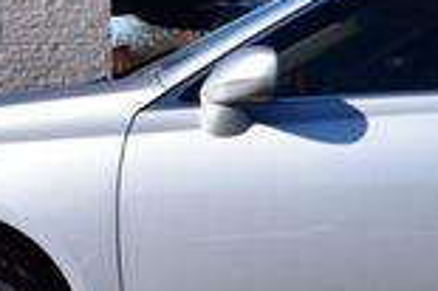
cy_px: 294
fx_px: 1811
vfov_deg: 9.1
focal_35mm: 149
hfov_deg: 13.5
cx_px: 480
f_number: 11
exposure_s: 1/500
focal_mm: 24
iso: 220
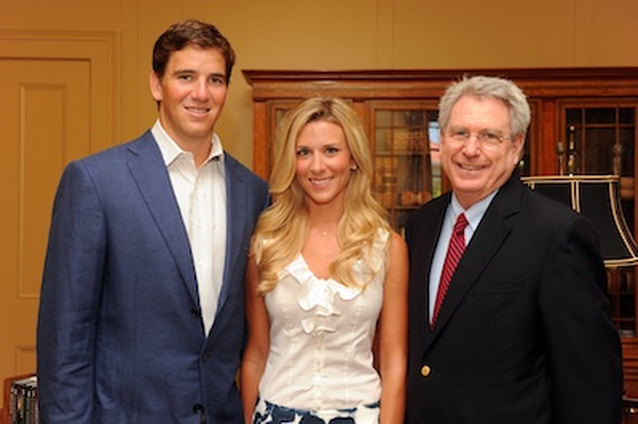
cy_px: 212
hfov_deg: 46.4
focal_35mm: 42
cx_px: 319
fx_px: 744
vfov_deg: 31.8
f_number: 5.6
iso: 400
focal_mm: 42
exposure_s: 1/60
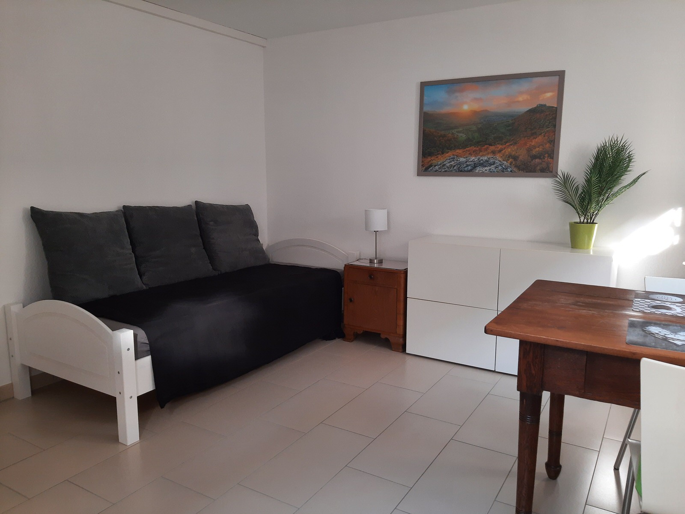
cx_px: 342
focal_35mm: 26
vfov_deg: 53.1
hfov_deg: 67.3
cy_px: 257
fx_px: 515
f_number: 1.7
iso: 125
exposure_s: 1/50
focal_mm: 3.92
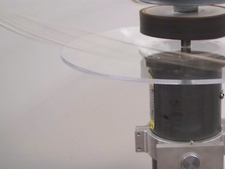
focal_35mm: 79
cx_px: 208
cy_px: 81
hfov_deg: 23.9
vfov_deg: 18.7
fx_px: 514
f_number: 2.8
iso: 200
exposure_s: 1/30
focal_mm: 7.8
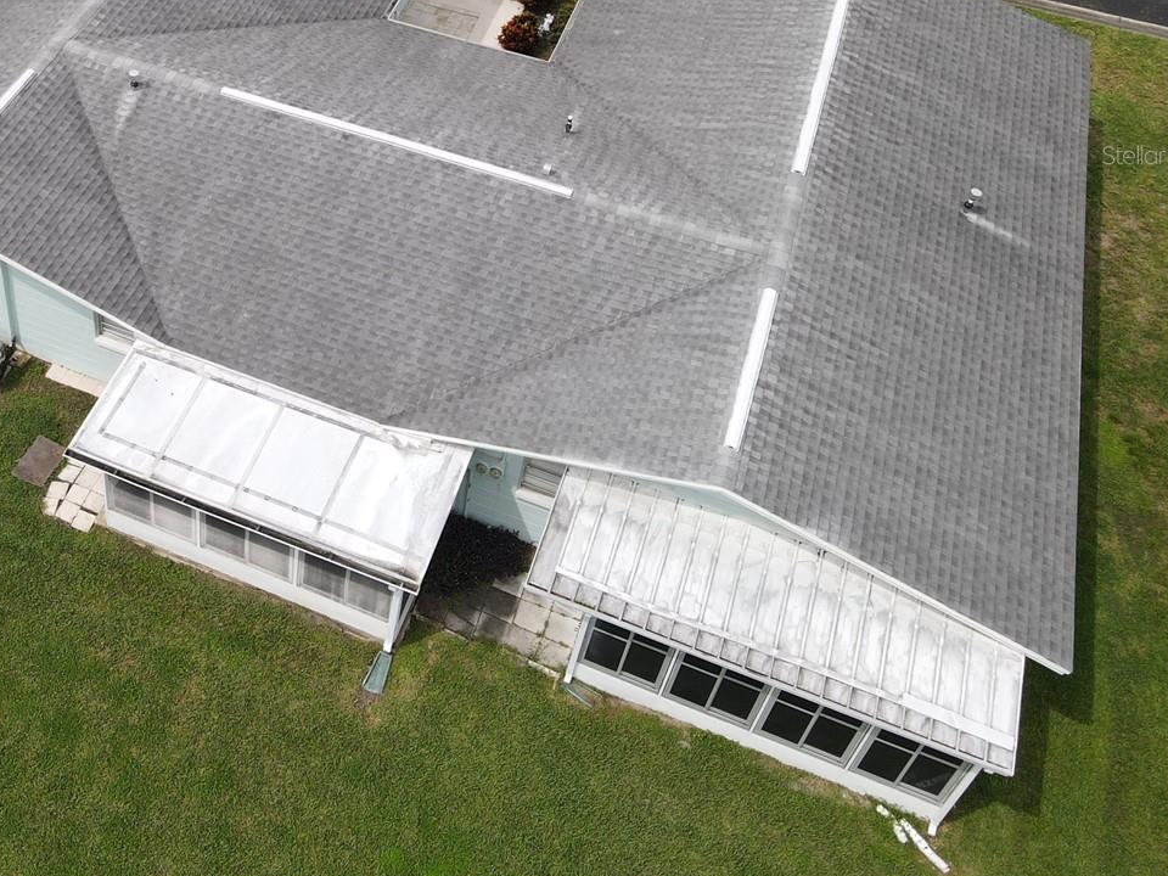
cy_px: 155
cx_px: 243
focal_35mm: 40
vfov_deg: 34.7
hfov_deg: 44.6
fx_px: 1350
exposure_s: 1/640
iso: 100
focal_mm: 4.5
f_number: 2.8
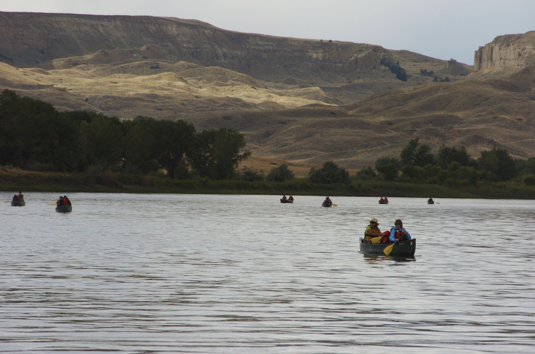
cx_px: 268
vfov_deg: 4.6
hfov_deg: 6.9
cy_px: 177
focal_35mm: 300
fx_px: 4449
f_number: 11
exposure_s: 1/500
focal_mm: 200
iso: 400
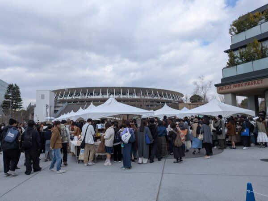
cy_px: 100
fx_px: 186
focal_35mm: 24
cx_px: 134
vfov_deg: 56.8
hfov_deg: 71.6
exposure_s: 1/1462
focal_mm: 4.53
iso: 31
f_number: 1.7
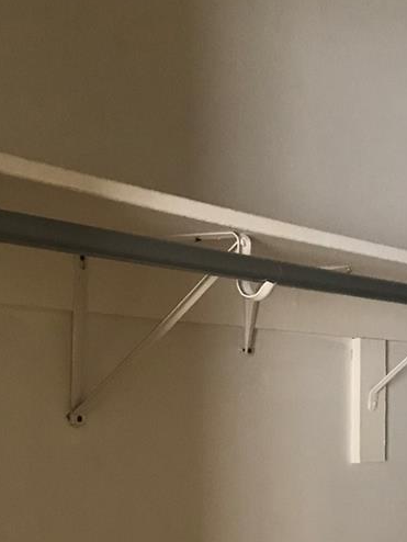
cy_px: 542
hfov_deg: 21.6
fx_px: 1065
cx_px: 258
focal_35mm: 68
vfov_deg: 27.0
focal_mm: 3.99
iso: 80
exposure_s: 1/15
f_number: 1.8
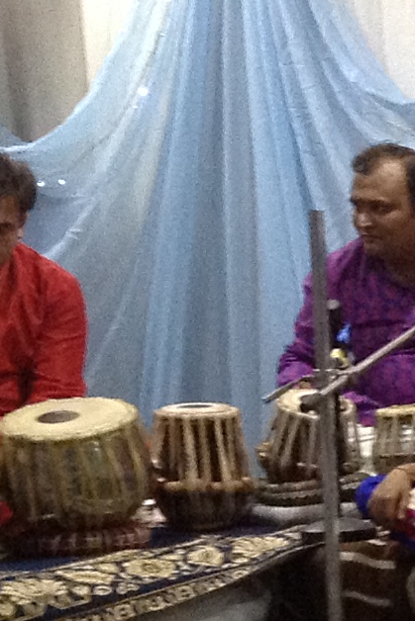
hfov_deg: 8.2
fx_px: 2592
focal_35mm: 150
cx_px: 1106
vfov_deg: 13.5
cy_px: 573
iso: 320
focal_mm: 4.28
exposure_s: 1/15
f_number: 2.4
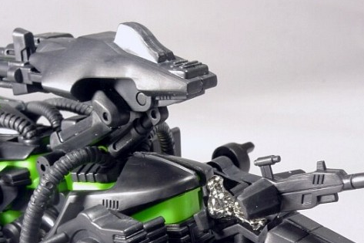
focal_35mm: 76
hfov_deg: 26.6
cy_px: 203
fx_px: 768
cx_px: 222
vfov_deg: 17.7
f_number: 8
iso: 200
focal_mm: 10.2
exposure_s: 1/5
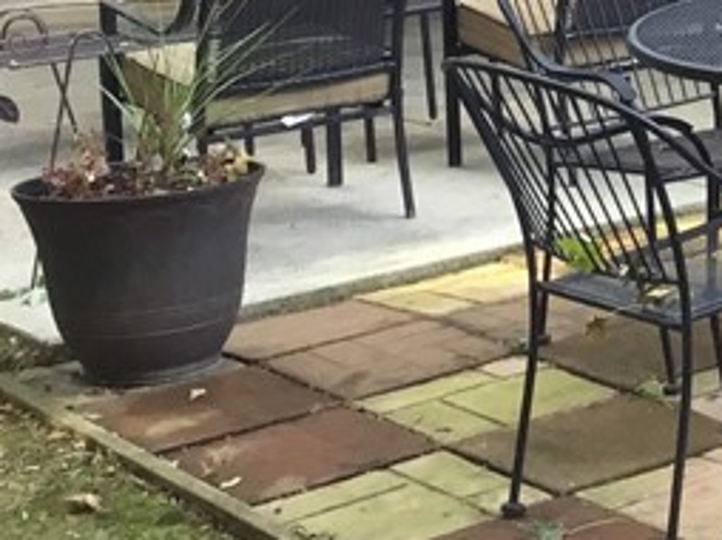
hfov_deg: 14.9
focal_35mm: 125
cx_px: 989
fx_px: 2605
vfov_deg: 11.6
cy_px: -91
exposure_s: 1/40
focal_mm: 3.3
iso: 25
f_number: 2.4
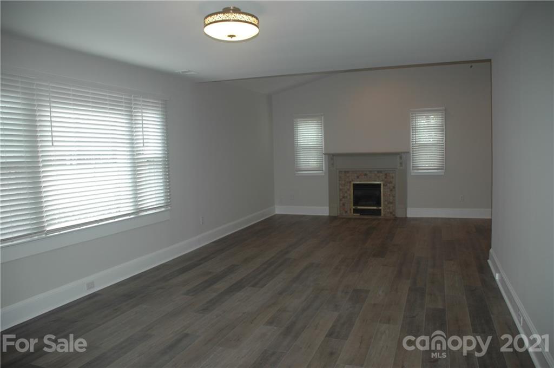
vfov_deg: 43.5
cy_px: 184
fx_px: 461
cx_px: 277
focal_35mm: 30
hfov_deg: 62.0
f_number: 3.8
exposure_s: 1/60
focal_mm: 20
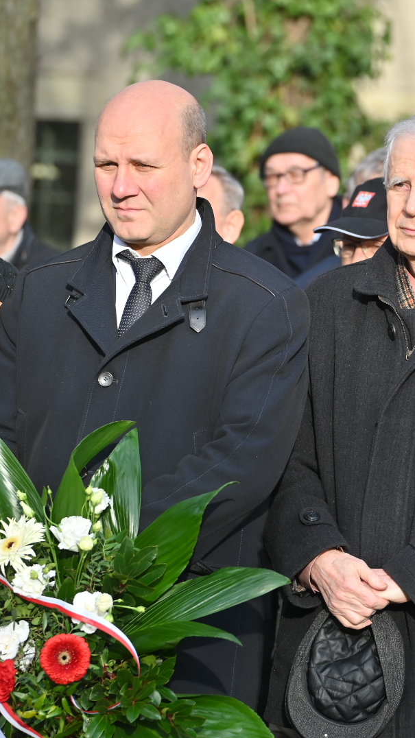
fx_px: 4168
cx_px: 456
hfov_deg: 5.7
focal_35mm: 213
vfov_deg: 10.1
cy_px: 369
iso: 100
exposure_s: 1/320
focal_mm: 135
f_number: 4.5
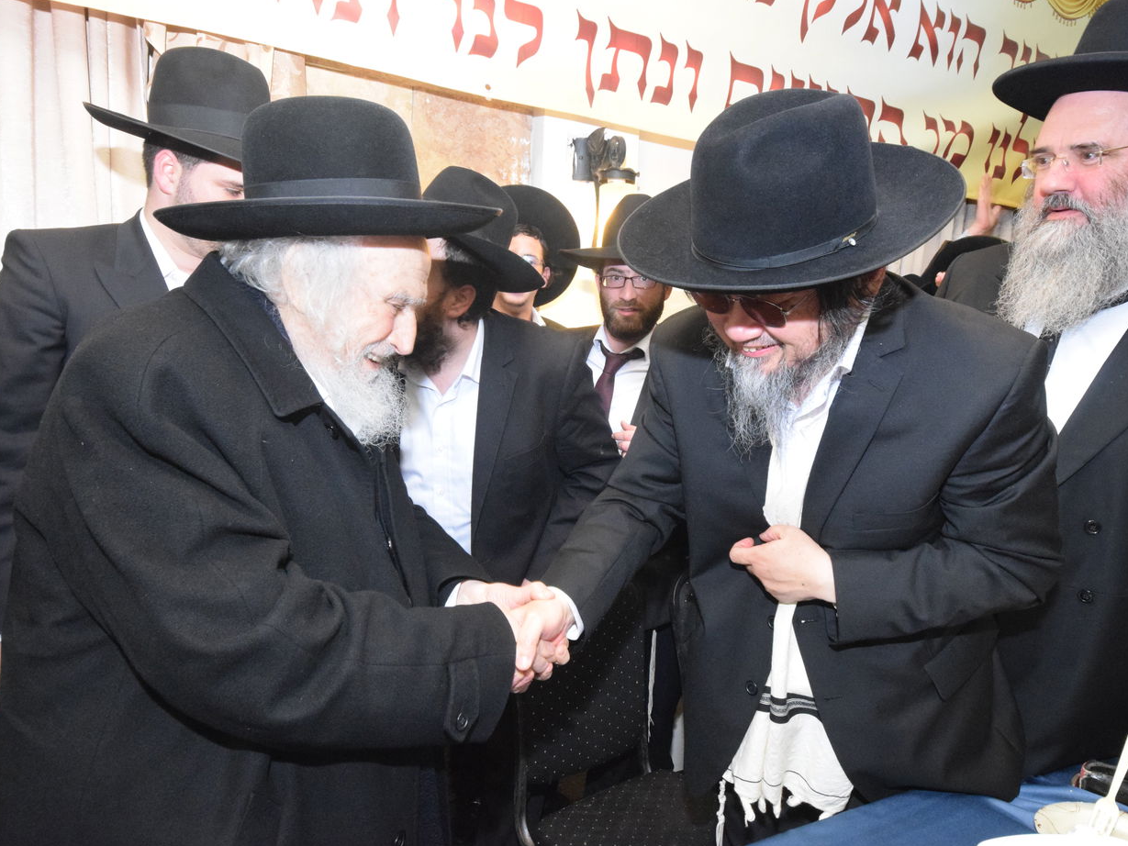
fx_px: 750
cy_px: 425
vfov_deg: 58.9
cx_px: 571
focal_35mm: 23
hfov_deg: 73.9
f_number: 11
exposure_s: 1/100
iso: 5000
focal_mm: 14
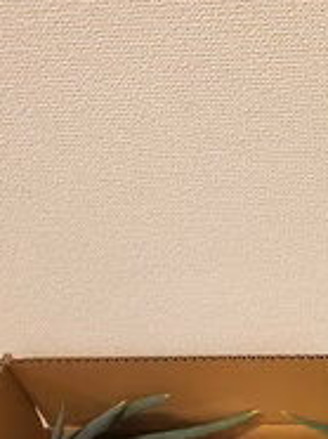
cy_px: 335
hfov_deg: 25.0
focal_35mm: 56
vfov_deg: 33.6
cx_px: 311
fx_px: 709
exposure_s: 1/40
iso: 200
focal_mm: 4.3
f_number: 1.5
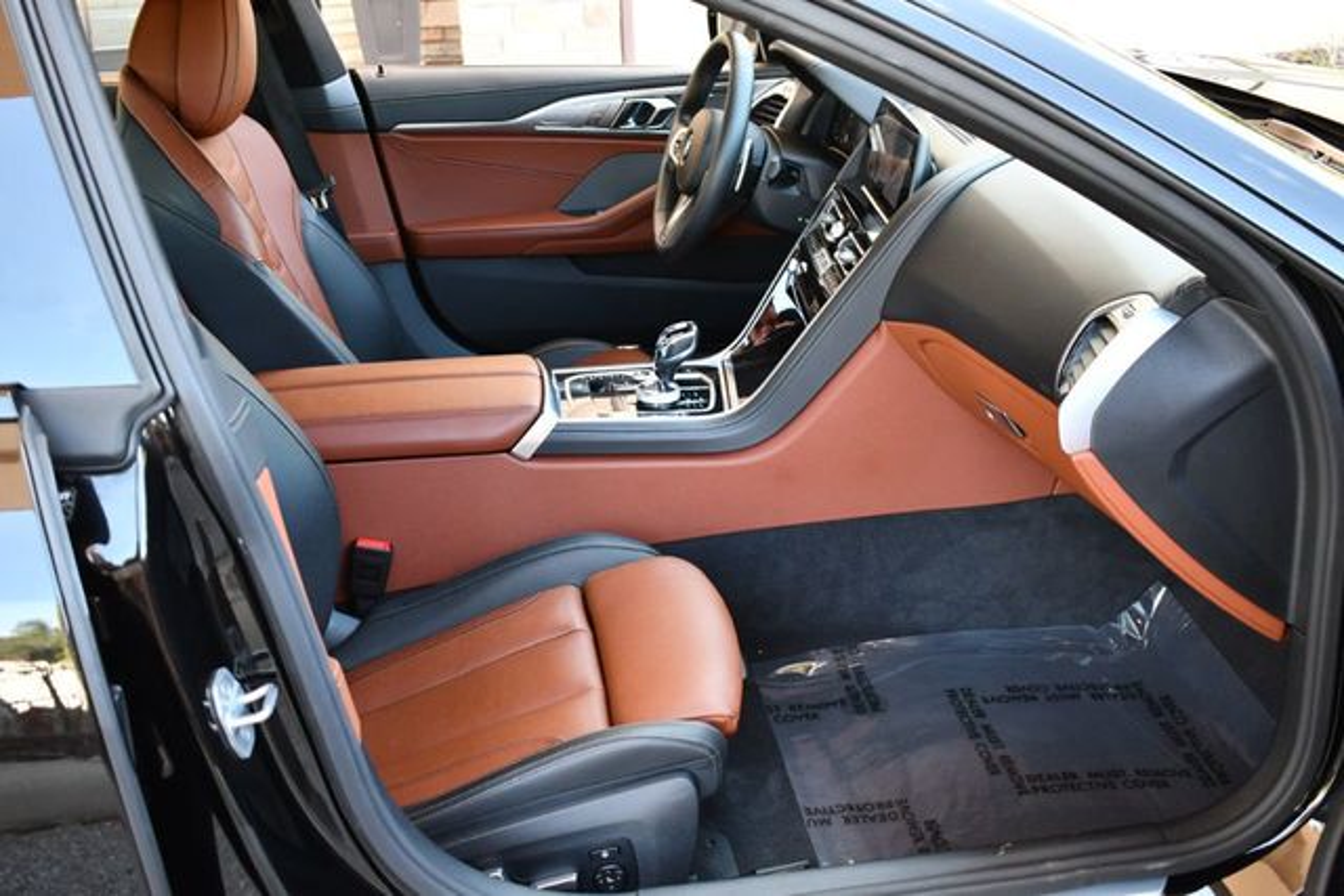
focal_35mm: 36
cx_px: 672
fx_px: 1344
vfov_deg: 36.9
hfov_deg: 53.1
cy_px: 448
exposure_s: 1/160
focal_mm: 18
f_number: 3.5
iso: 800
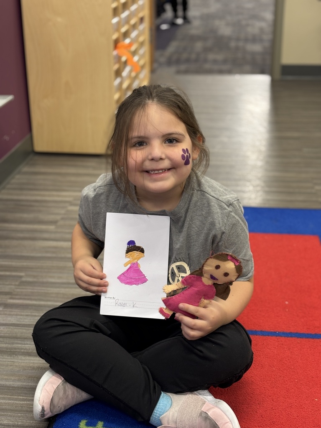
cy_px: 214
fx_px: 643
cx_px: 160
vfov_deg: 36.8
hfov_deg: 28.0
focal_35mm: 52
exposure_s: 1/40
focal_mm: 5.96
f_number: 1.6
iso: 125
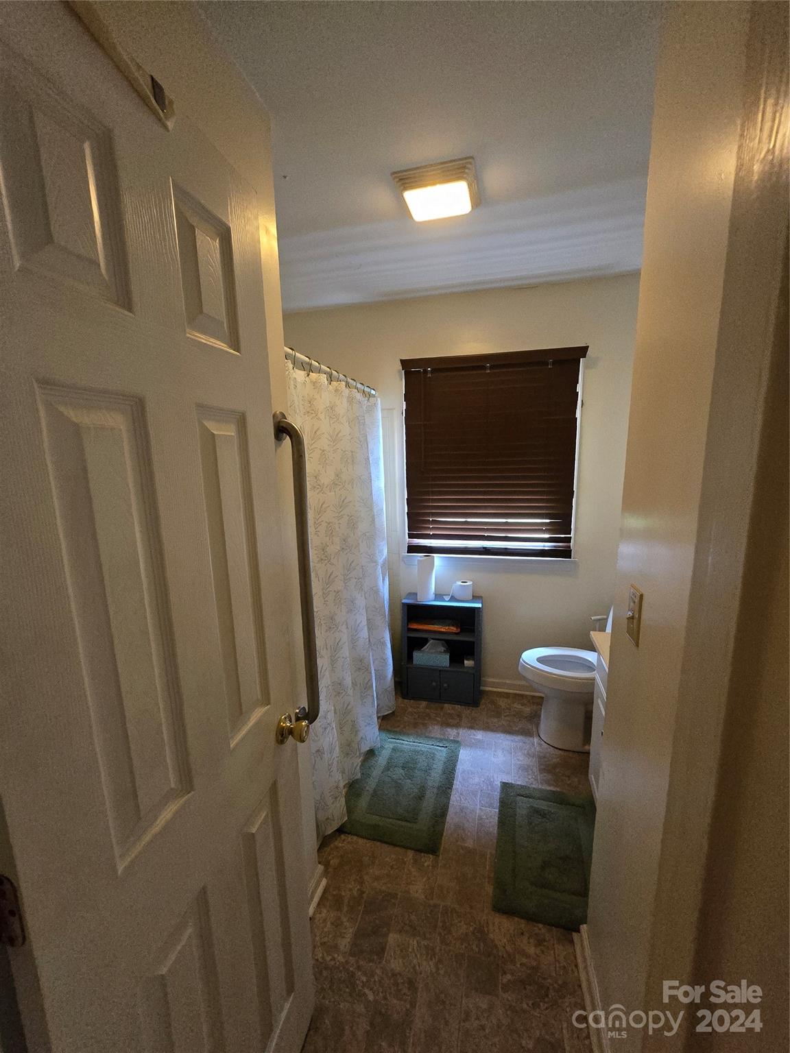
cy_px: 526
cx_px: 395
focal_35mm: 13
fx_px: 396
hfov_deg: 89.9
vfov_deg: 106.2
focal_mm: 2.2
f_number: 2.2
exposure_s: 1/60
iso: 1250
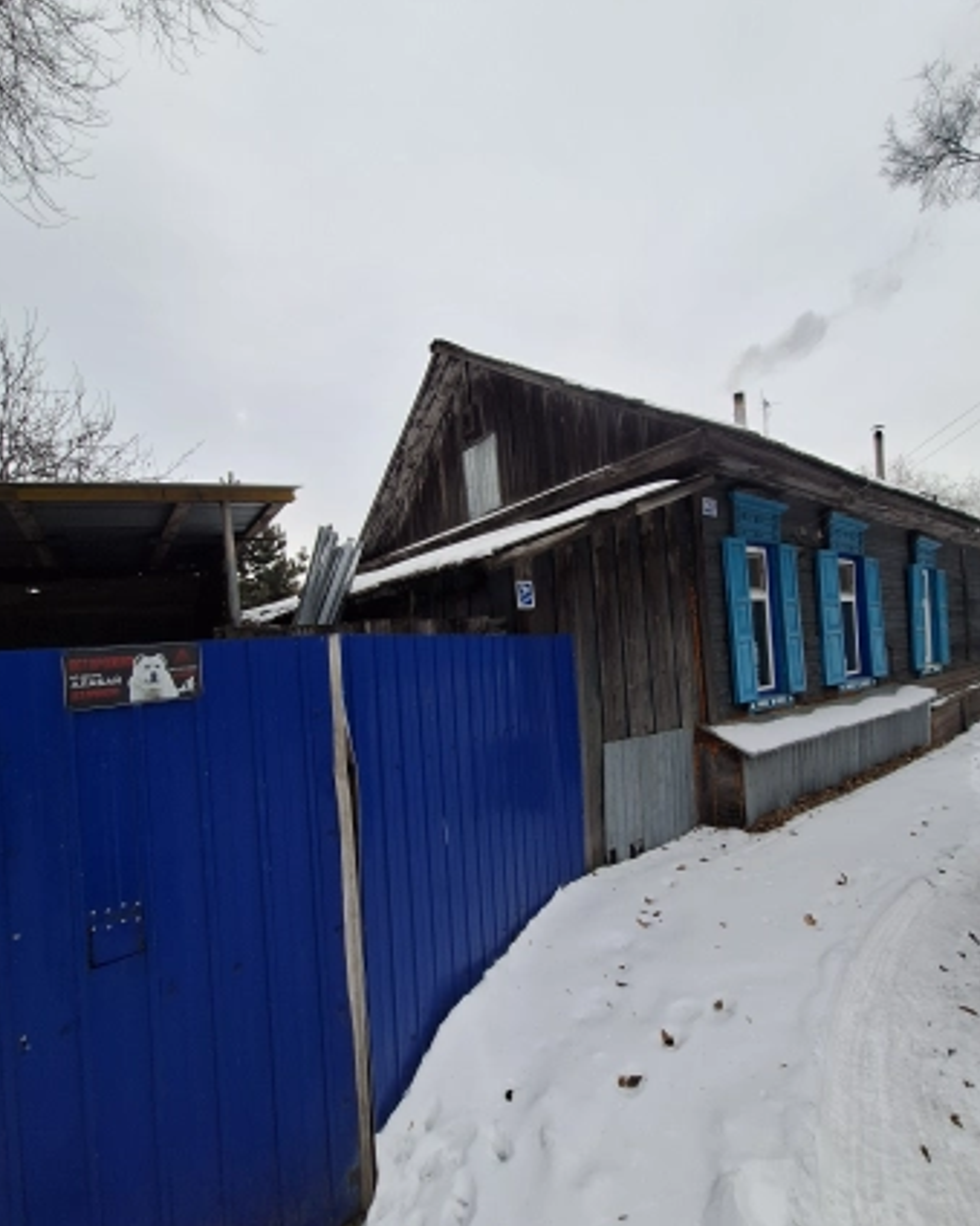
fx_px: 508
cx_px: 484
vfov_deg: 100.7
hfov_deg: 88.0
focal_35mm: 14
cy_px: 622
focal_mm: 1.74
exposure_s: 1/829
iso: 40
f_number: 2.2
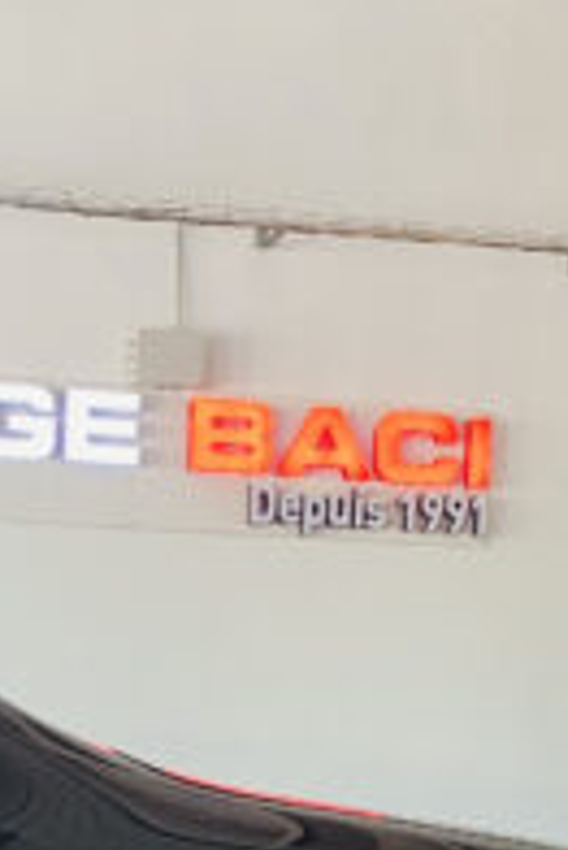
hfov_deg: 15.5
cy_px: 1206
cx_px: 46
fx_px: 2055
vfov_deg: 20.6
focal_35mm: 87
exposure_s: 1/82
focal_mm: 4.25
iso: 125
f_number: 1.8
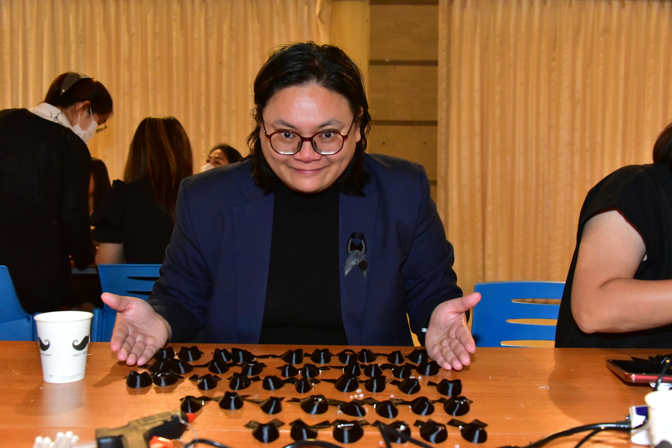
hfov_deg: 50.7
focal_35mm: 38
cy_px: 224
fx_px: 710
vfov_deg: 35.1
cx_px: 336
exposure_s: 1/100
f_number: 6.3
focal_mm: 38
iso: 8000
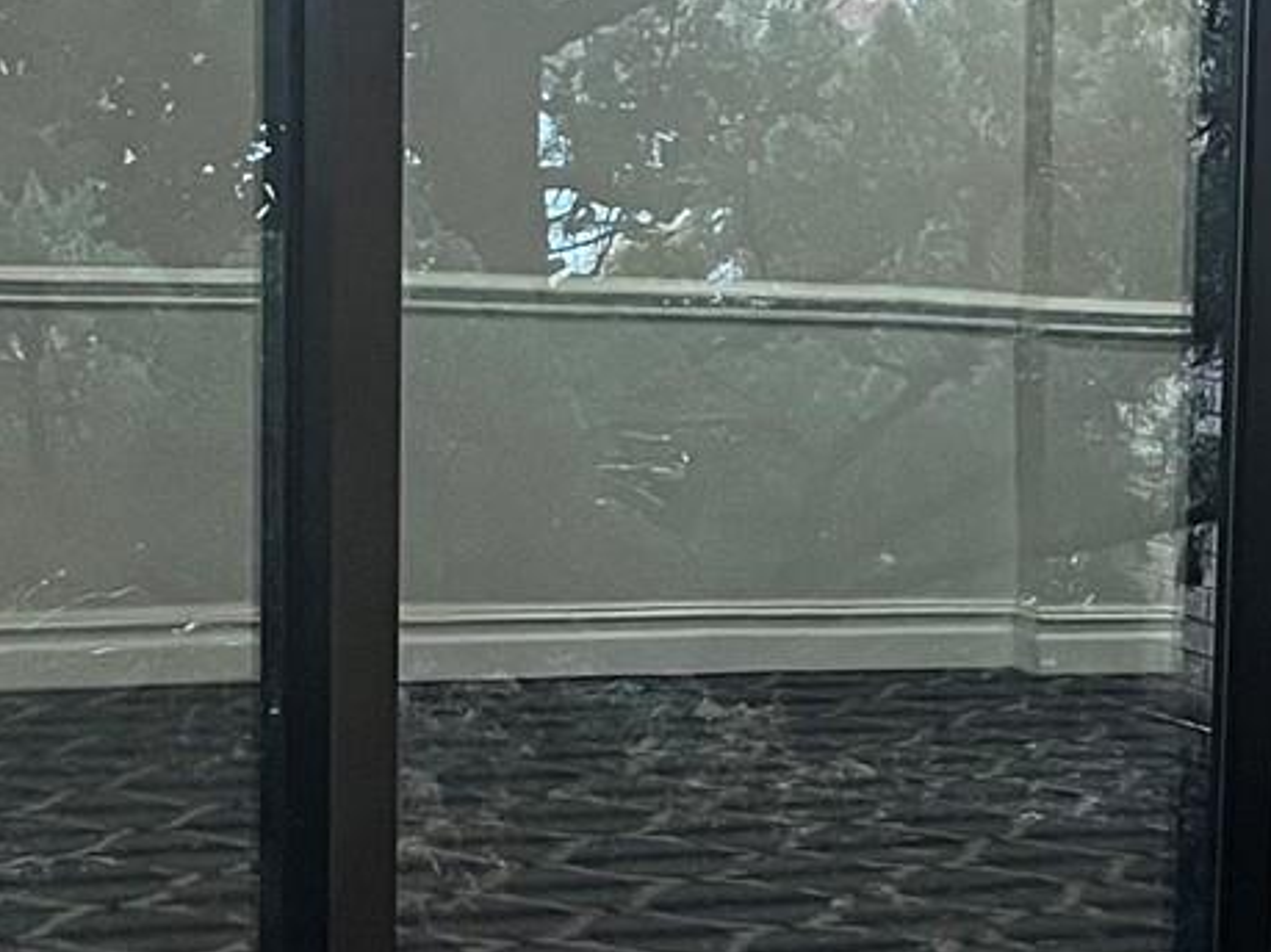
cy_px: 783
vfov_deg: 12.7
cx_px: 1855
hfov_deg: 15.7
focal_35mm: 116
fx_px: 4258
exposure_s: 1/60
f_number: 1.6
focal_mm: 5.1
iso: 400
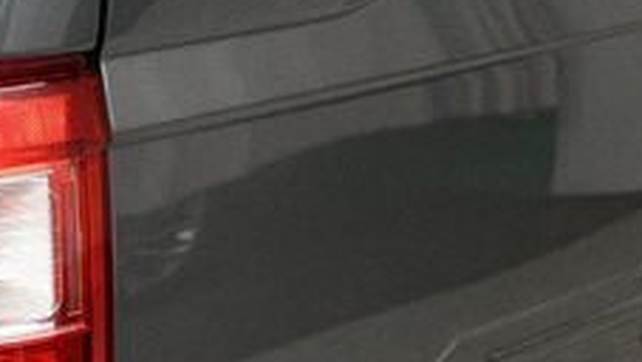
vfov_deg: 10.4
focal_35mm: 115
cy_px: 404
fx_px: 1959
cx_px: -42
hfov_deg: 18.0
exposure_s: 1/125
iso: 3200
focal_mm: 26
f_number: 3.8
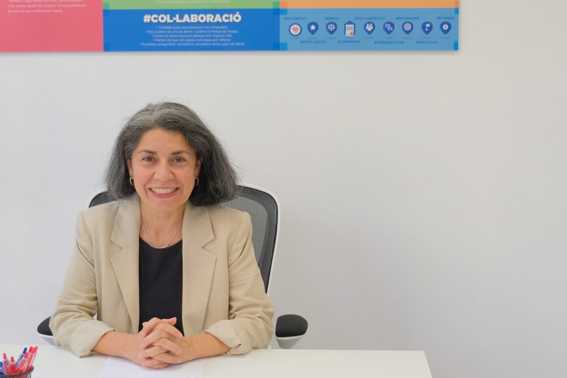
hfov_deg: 25.6
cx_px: 215
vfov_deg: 17.3
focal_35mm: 79
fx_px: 1244
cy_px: 226
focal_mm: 24.3
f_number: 3.2
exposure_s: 1/100
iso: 640
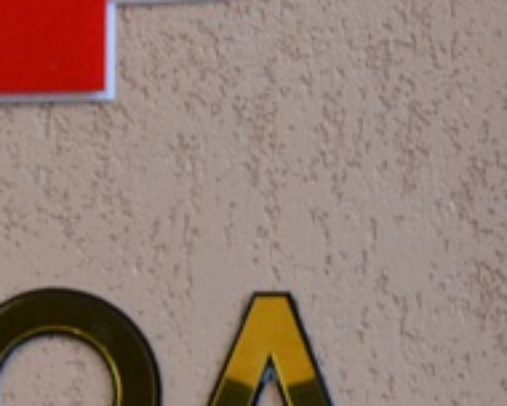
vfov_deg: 5.7
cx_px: -752
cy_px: 168
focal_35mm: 273
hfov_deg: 6.7
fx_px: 4096
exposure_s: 1/60
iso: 900
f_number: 5
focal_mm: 36
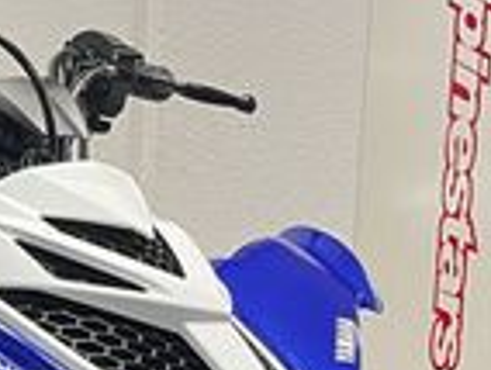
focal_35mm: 117
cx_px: -145
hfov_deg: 16.0
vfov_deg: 11.7
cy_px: 688
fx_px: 1662
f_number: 1.6
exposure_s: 1/50
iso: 125
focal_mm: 5.1
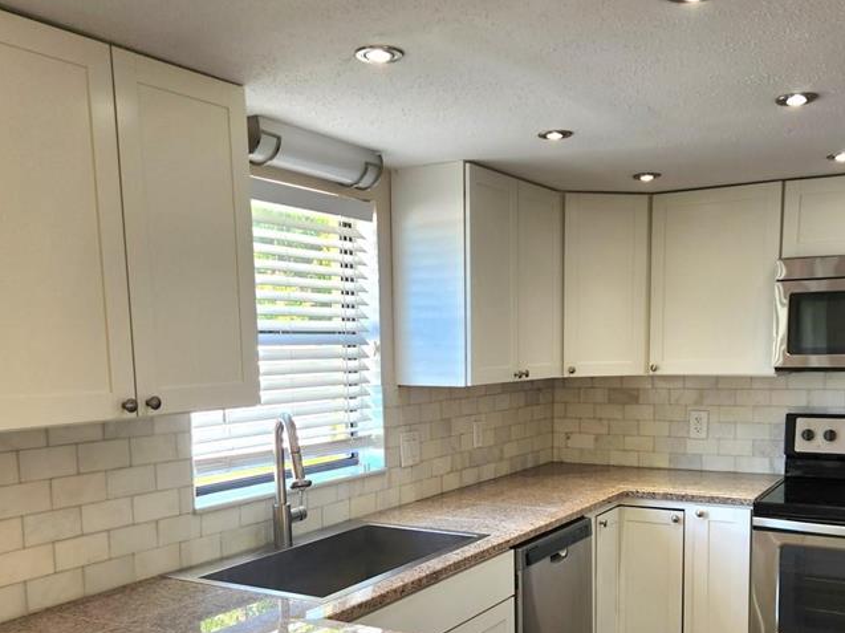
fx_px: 903
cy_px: 446
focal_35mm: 37
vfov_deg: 38.0
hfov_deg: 50.1
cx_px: 466
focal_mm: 5.4
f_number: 1.8
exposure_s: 1/182
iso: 64
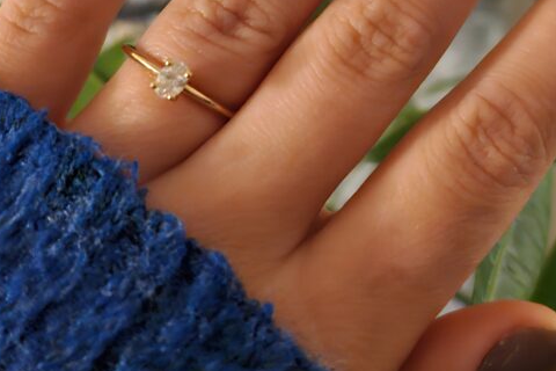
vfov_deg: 25.9
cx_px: 372
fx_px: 788
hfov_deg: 38.4
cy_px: 63
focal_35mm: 51
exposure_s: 1/14
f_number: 1.8
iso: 1250
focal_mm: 5.54
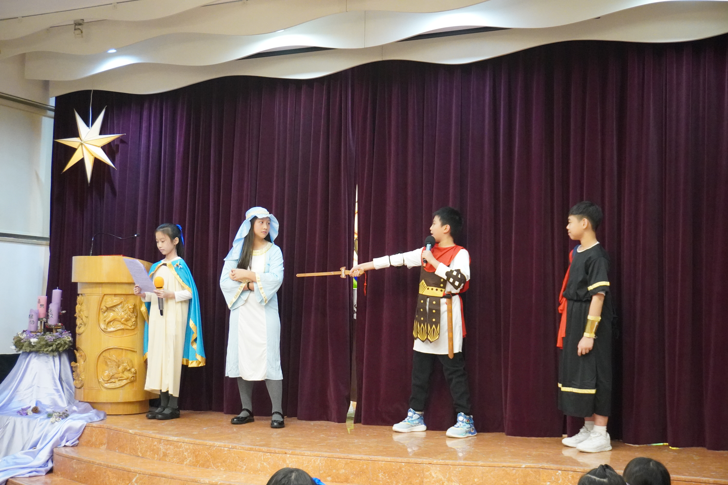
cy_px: 242
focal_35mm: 46
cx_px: 364
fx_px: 940
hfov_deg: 42.3
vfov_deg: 28.9
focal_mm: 31
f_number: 5
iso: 6400
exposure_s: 1/160
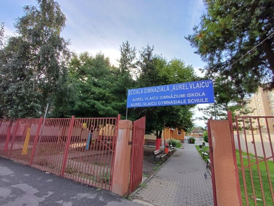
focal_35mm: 16
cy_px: 103
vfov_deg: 78.1
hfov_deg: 94.5
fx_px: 127
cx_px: 137
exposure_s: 1/461
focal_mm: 1.64
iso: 40
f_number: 2.2
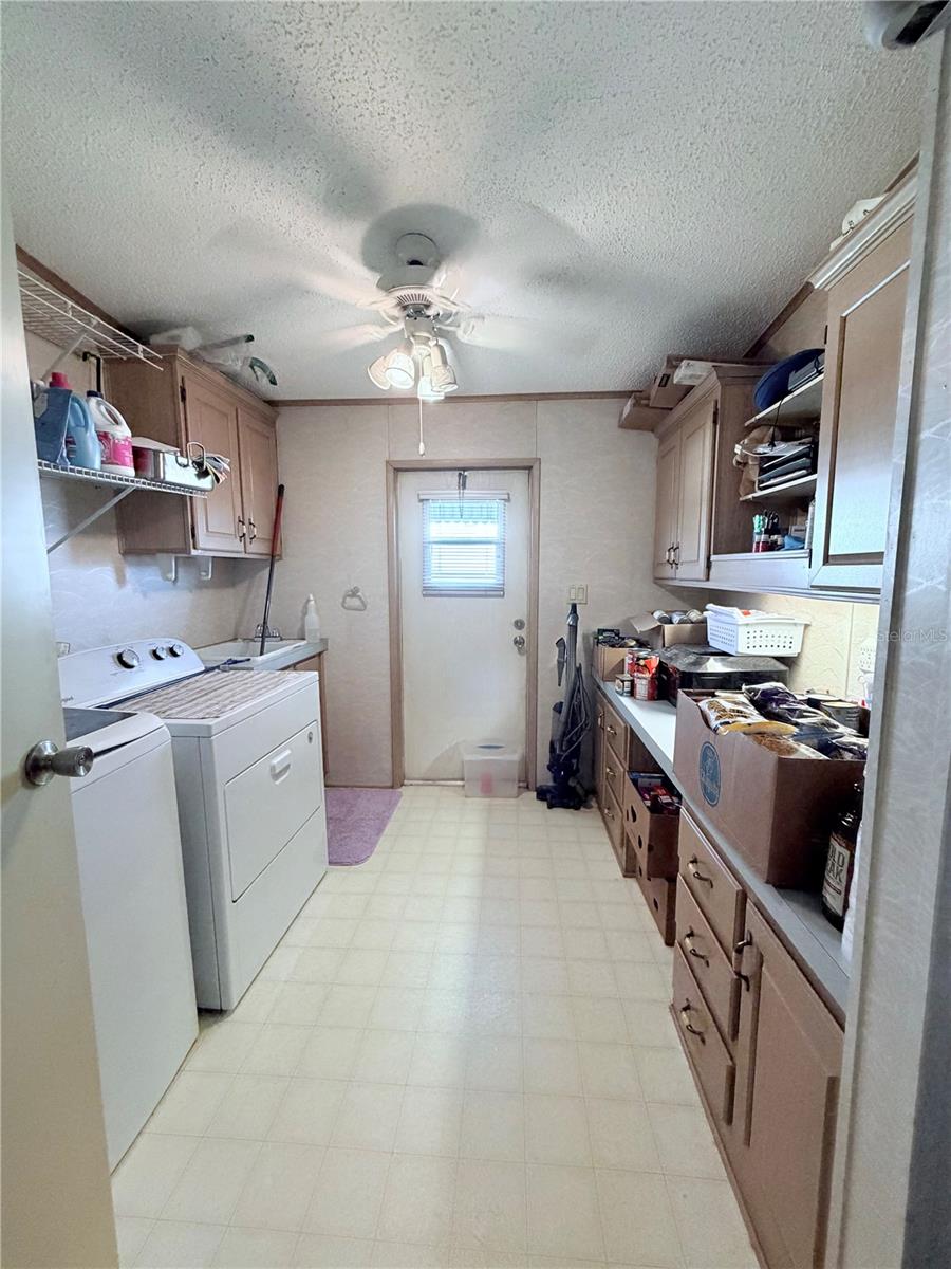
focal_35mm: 14
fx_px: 513
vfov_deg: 102.1
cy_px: 634
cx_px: 476
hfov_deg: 85.7
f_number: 2.2
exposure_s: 1/60
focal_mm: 2.22
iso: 500
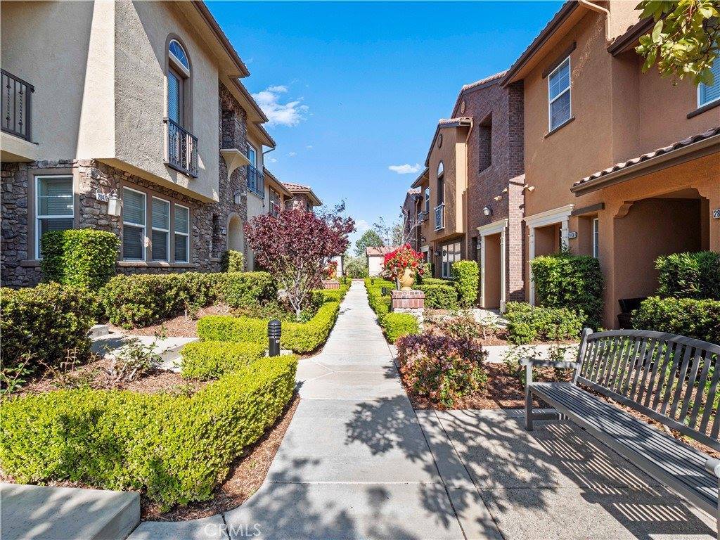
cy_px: 270
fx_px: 333
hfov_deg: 94.5
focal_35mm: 16
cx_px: 360
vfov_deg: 78.1
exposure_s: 1/50
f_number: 8
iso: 200
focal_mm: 8
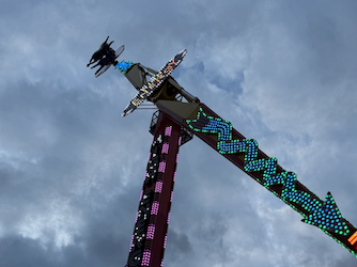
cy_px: 195
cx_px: 219
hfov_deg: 41.0
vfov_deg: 31.0
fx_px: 474
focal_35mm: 46
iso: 80
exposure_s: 1/1211
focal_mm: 6.76
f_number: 1.78
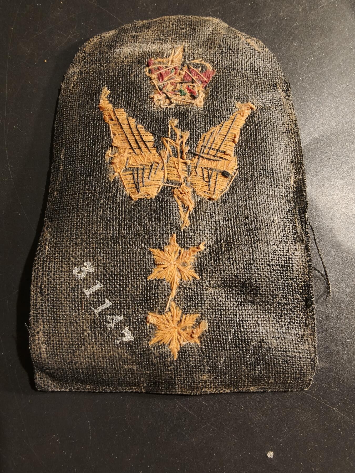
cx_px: 178
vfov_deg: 73.9
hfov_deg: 58.9
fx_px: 314
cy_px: 236
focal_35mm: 23
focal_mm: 2.32
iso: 250
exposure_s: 1/70.9
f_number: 2
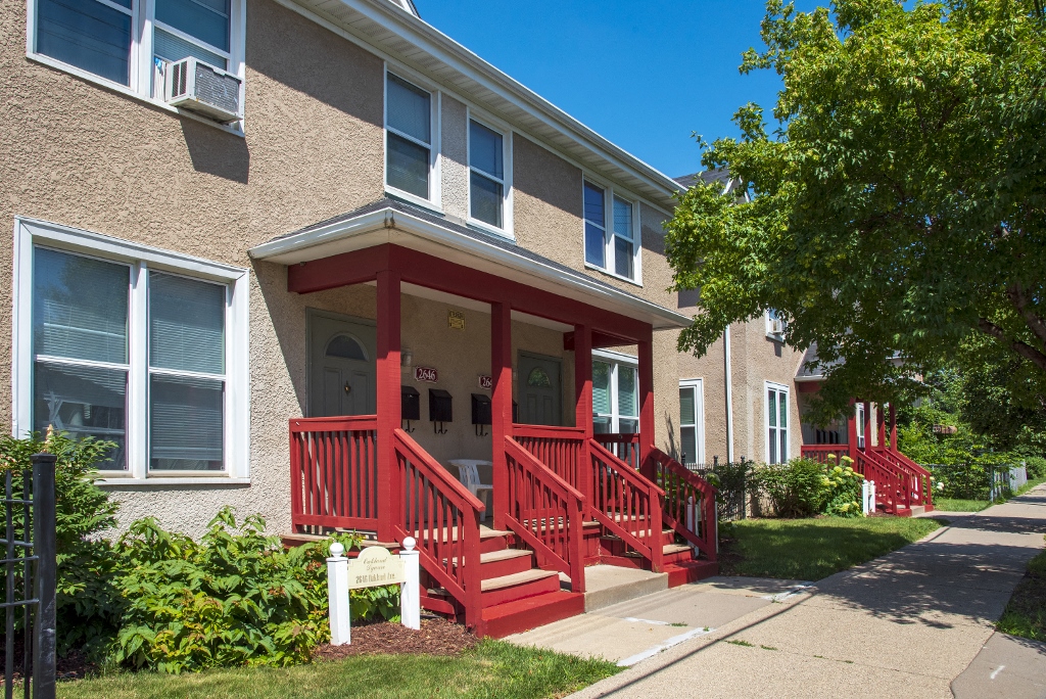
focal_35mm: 24
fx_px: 698
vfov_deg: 53.2
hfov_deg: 73.7
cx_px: 523
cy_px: 350
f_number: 11
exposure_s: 1/500
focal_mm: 24
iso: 200
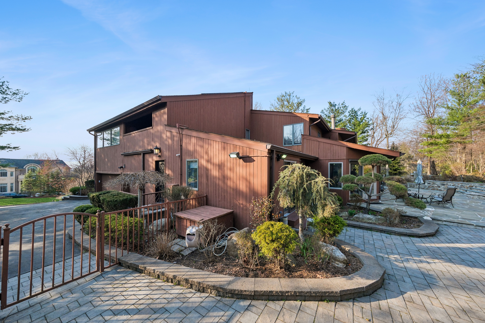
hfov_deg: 112.6
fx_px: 162
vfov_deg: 90.0
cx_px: 242
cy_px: 162
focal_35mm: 12
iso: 400
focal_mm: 8
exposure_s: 1/500
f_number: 5.6
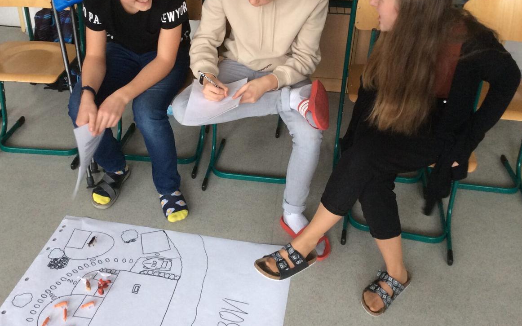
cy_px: 117
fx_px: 555
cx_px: 257
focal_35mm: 39
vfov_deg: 32.6
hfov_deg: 50.4
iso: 80
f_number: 2.4
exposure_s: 1/25
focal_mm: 3.3
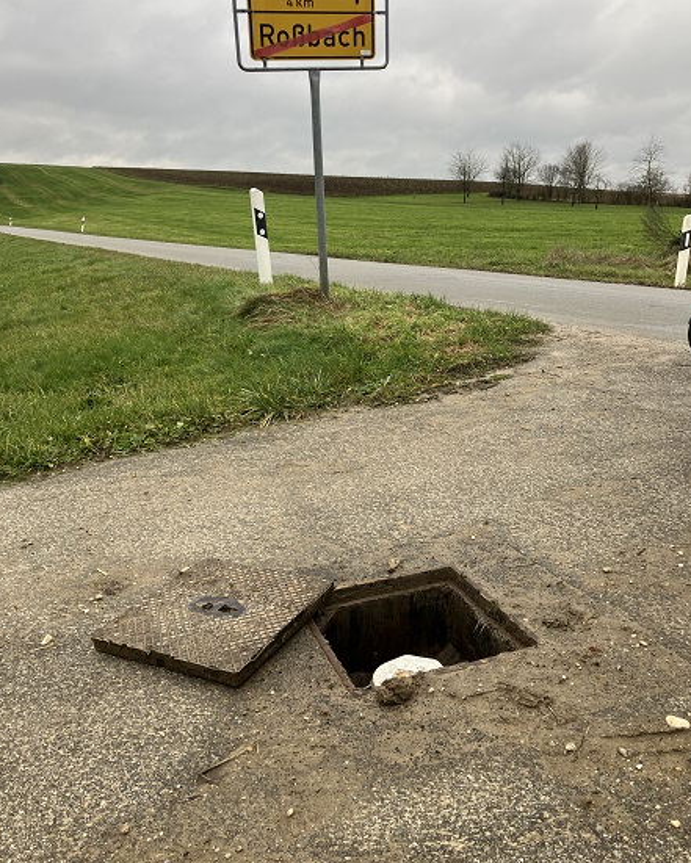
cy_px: 397
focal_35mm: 30
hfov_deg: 48.5
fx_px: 767
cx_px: 343
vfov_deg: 58.7
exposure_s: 1/164
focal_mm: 3.99
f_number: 1.8
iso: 25
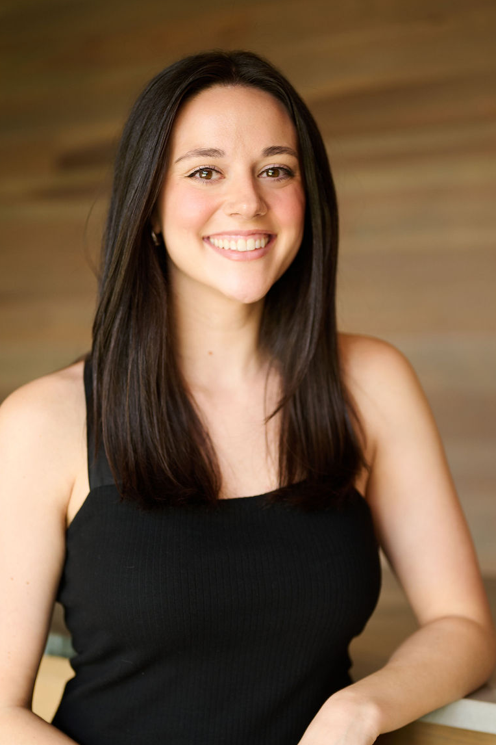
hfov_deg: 20.3
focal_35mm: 67
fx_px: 1385
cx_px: 225
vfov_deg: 30.0
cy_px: 458
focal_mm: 50
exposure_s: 1/200
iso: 320
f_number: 2
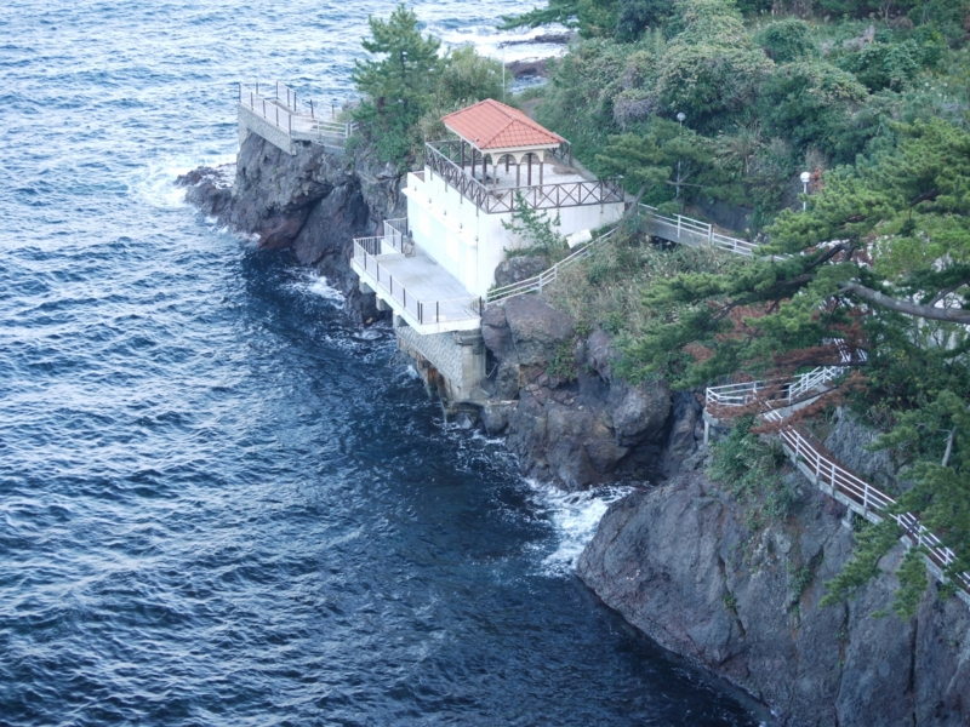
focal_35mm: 90
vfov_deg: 16.4
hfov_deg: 21.8
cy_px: 364
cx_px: 485
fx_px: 2522
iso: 100
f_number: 7.1
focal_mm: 45
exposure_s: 1/8
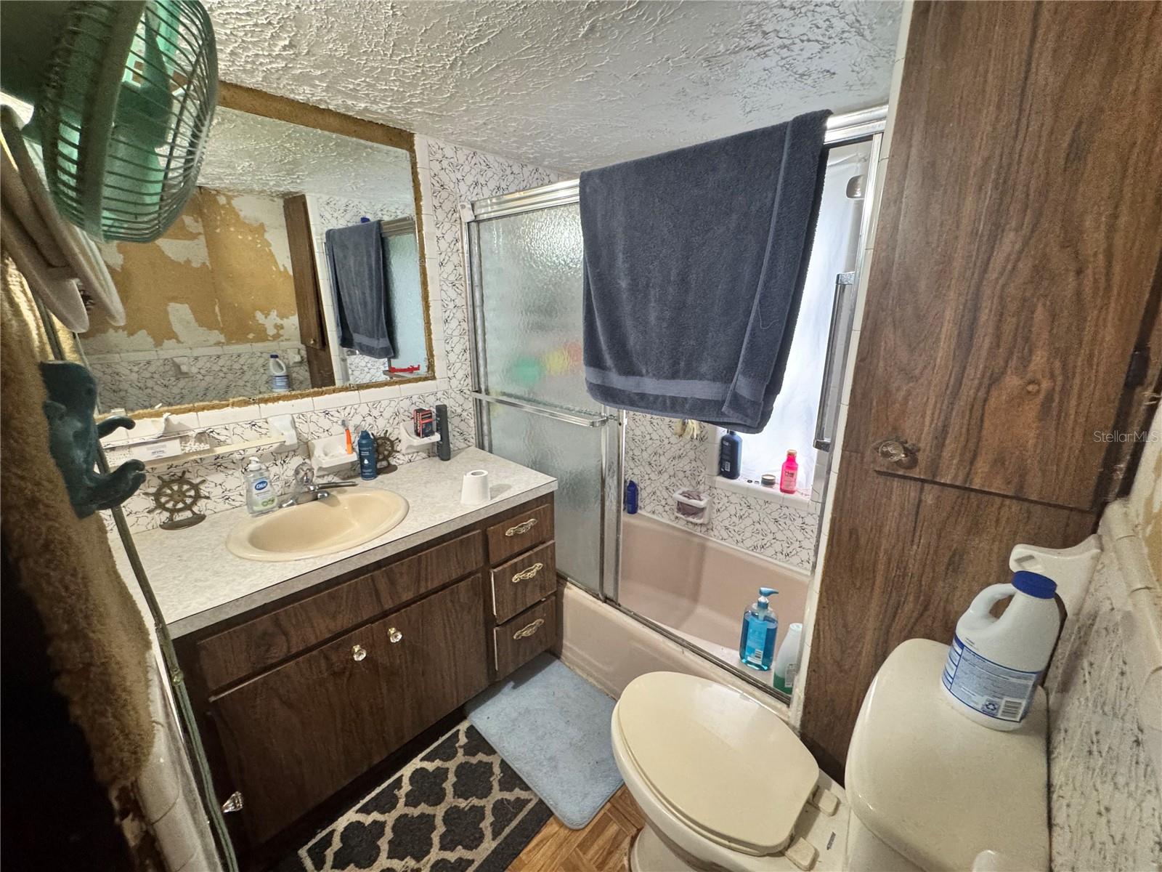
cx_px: 581
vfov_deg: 85.7
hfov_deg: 102.1
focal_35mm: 14
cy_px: 436
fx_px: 470
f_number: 2.2
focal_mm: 2.22
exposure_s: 1/60
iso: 640
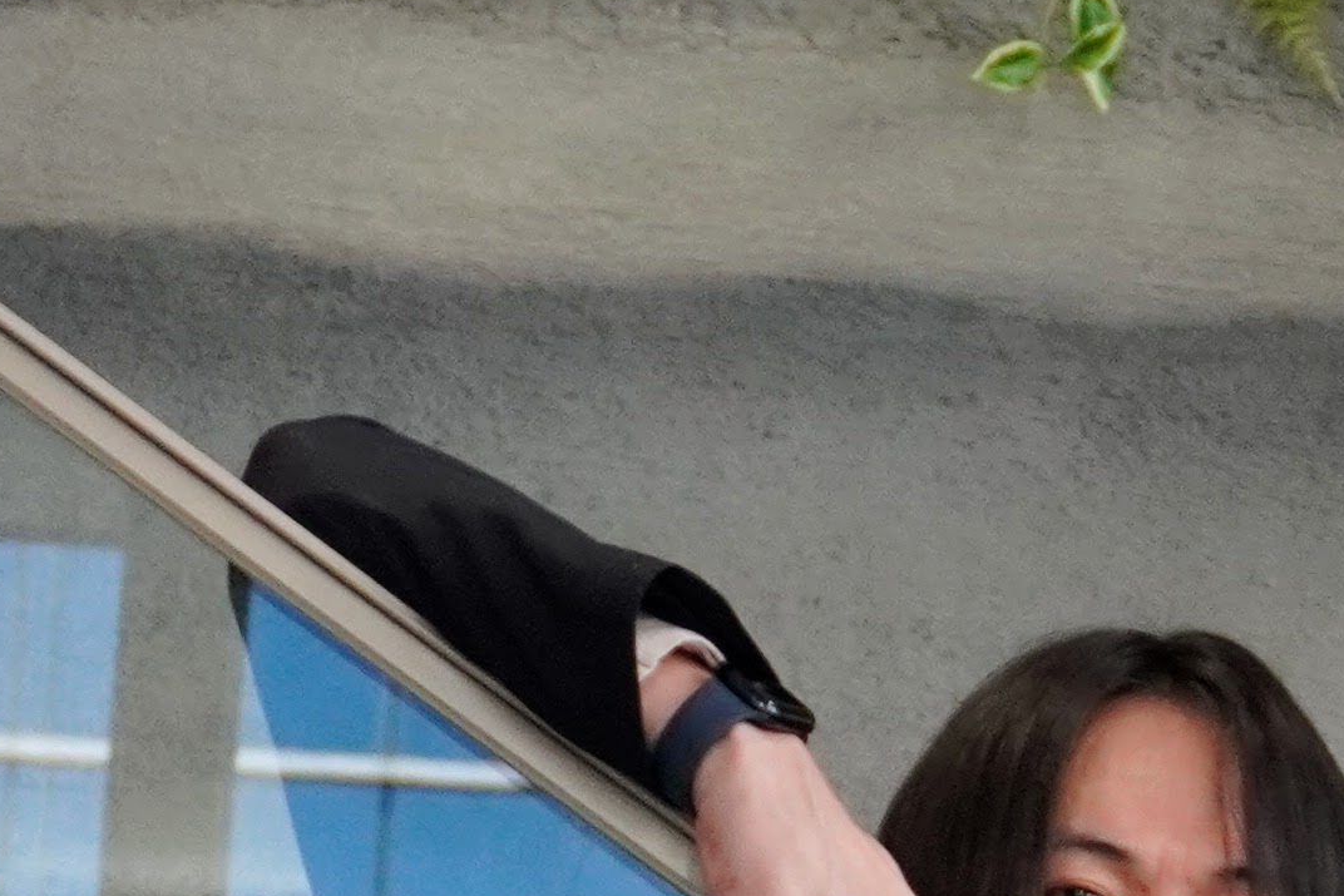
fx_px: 10969
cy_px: 2372
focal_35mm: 294
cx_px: 2802
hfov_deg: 6.8
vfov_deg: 4.5
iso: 1250
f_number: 5.6
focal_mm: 35
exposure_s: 1/160
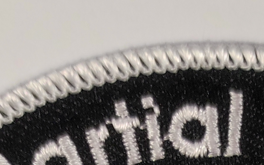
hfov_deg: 15.2
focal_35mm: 136
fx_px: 979
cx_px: 225
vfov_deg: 8.4
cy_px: 465
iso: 675
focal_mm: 4.7
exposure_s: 1/33
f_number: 1.79
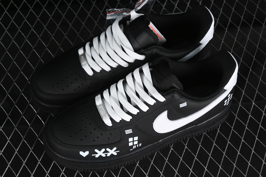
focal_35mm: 75
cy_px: 88
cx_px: 133
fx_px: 554
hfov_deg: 27.0
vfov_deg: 18.2
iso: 160
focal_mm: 50
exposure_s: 1/50
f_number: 6.3
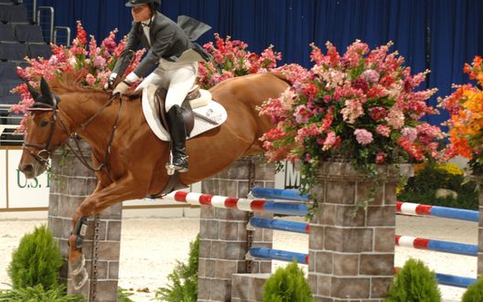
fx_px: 3620
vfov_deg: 4.8
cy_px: 173
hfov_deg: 7.6
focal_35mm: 275
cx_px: 227
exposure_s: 1/250
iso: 200
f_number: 5.6
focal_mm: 150
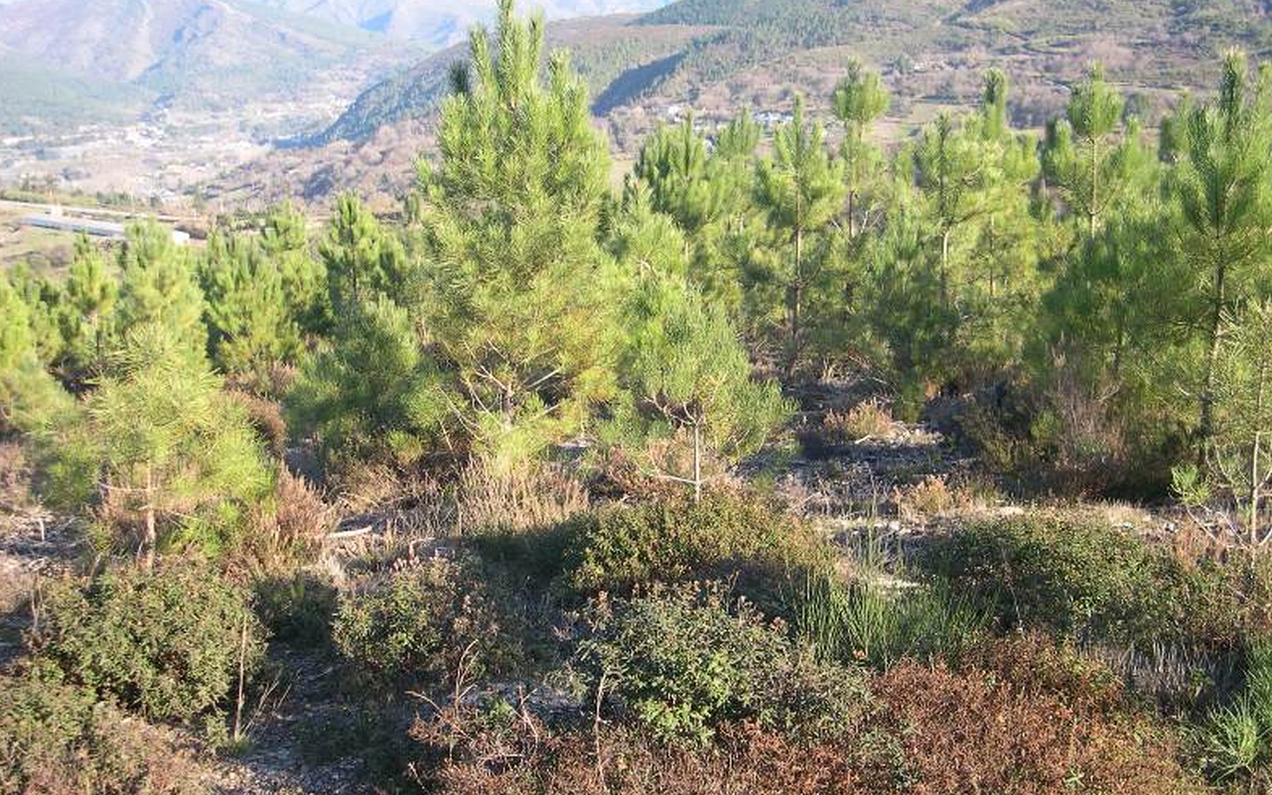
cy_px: 387
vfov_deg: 31.2
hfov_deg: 48.2
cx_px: 641
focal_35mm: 41
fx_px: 1421
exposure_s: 1/262
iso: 100
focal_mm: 8
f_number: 2.8
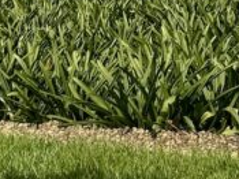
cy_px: -298
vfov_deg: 8.3
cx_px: 145
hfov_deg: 12.4
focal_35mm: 159
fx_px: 1097
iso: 80
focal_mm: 6.76
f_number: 1.78
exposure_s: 1/4049
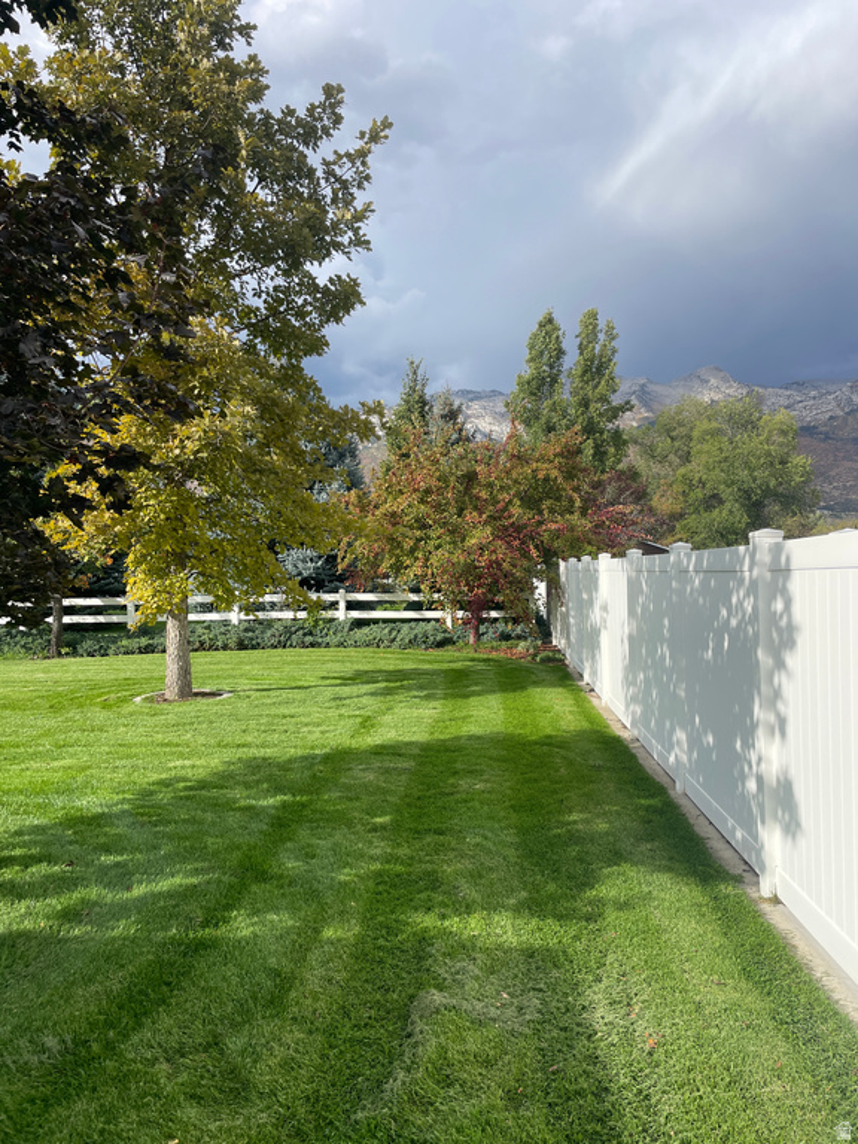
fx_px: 859
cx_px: 429
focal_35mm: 26
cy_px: 572
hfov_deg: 53.1
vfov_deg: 67.3
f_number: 1.6
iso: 32
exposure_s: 1/2882
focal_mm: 4.2
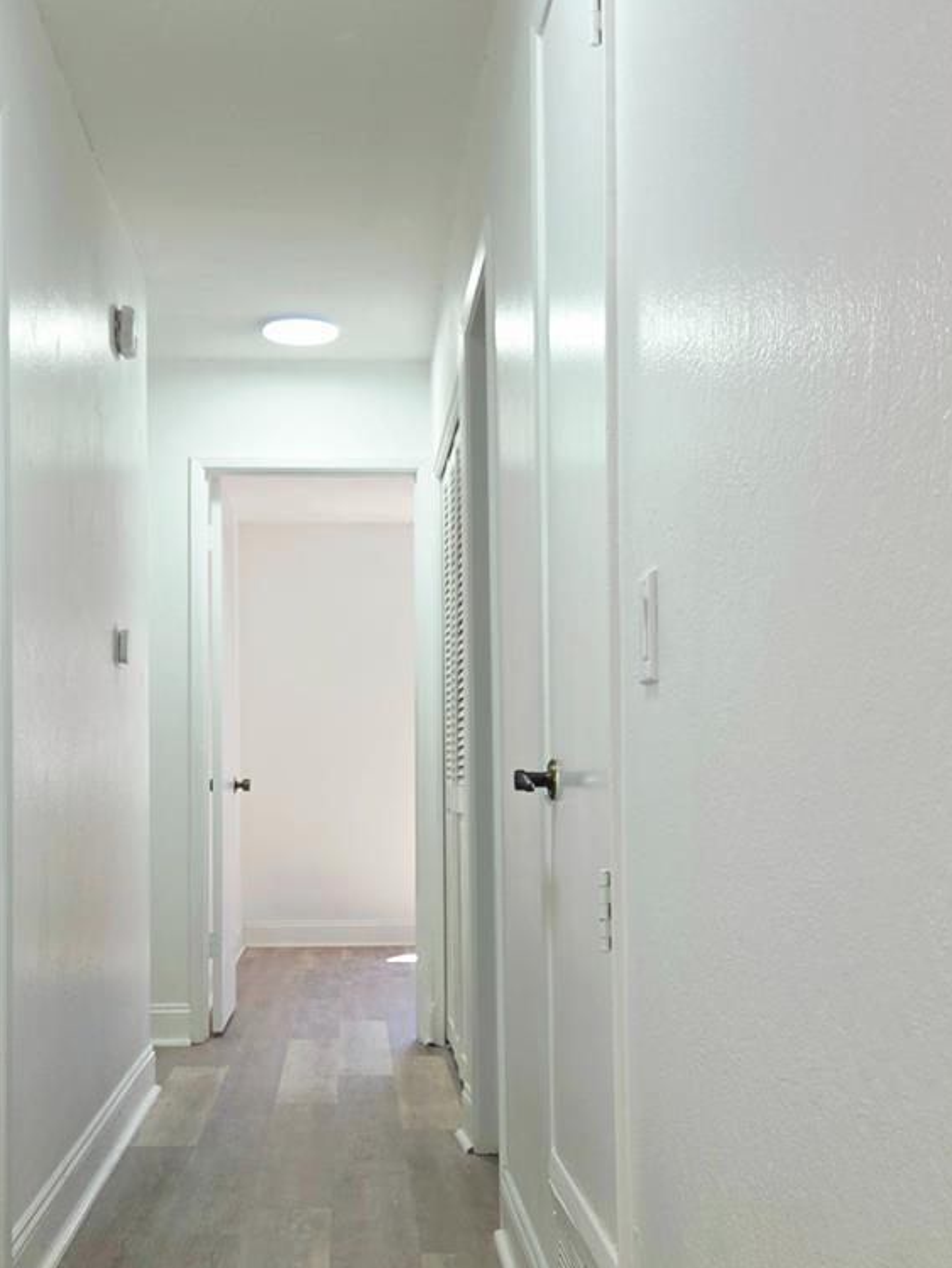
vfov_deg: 41.0
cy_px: 764
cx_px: 380
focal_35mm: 46
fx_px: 1686
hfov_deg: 31.4
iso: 32
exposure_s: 1/60.2
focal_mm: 5.4
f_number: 1.8
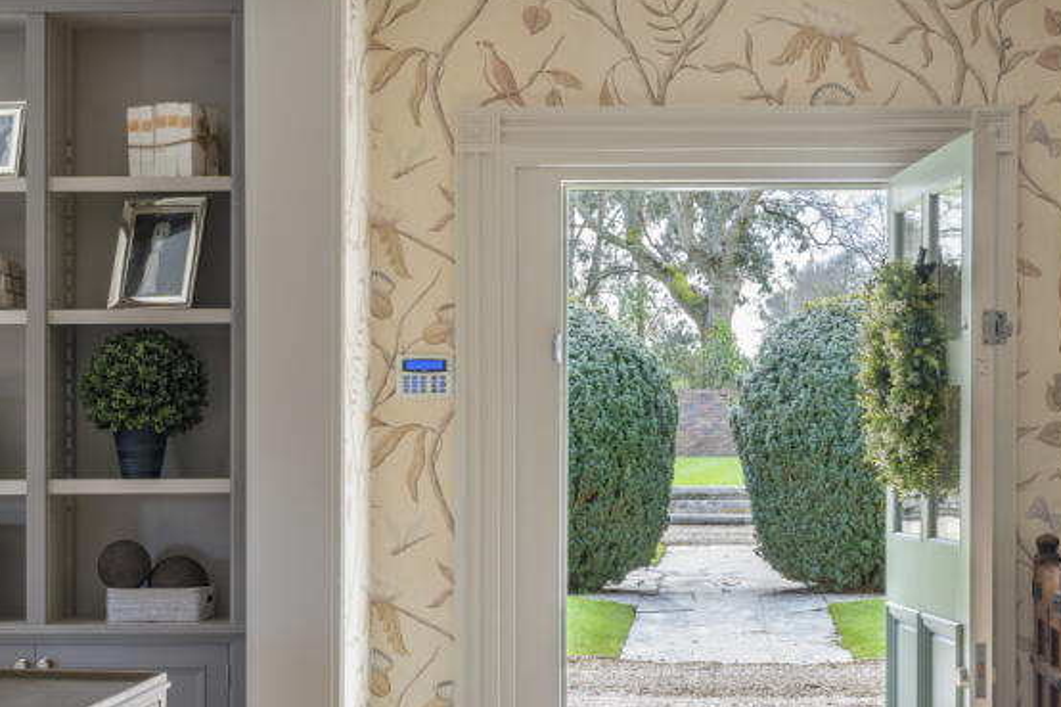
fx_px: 2180
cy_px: 476
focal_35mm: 74
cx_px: 751
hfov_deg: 27.1
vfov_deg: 18.4
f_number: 11
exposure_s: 1.3
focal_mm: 40
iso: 200
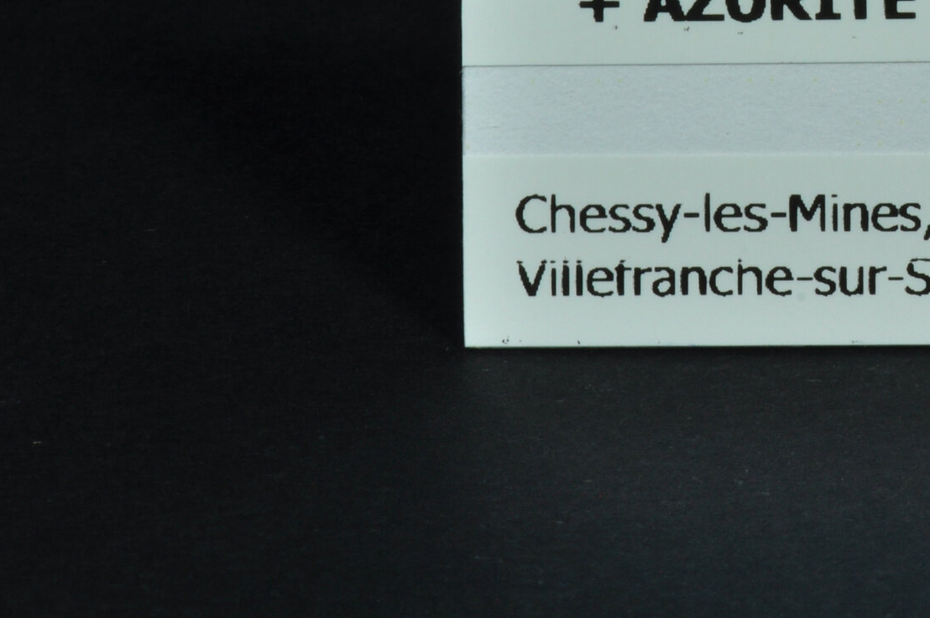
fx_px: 5238
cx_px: 1046
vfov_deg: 6.7
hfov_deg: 10.0
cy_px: -51
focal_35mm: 203
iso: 250
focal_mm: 60
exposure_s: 1/2.5
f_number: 25
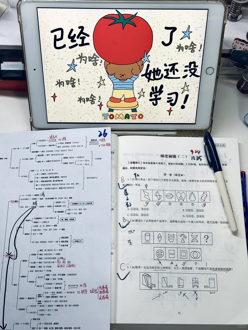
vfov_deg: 39.7
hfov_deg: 30.3
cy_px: 165
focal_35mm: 48
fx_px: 459
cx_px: 124
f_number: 1.78
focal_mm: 6.86
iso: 80
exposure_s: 1/121
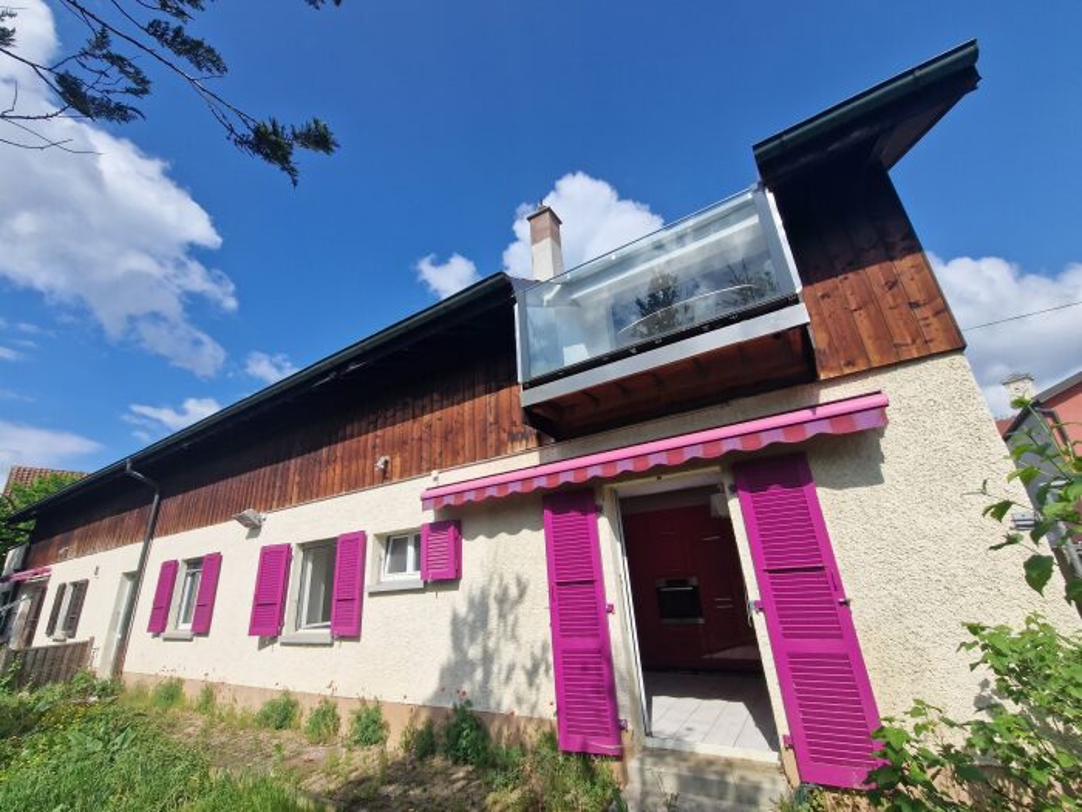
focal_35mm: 13
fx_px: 406
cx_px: 541
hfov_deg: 106.2
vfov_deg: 89.9
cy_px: 406
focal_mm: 2.2
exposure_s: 1/2912
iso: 50
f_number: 2.2
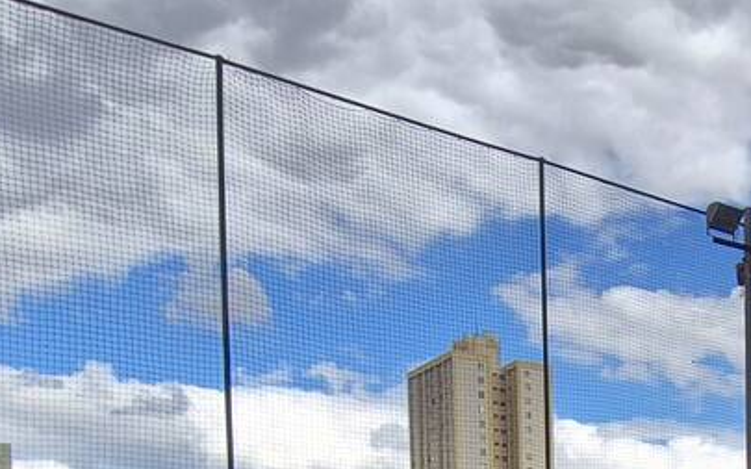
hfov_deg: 38.0
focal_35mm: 49
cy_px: 703
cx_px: 692
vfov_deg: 21.9
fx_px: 1003
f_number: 2.2
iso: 50
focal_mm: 1.74
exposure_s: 1/1116
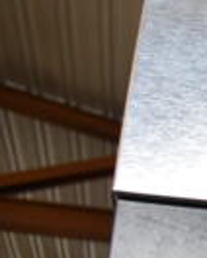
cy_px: 240
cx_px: 562
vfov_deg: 16.2
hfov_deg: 10.5
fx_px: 894
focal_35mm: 117
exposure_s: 1/125
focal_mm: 18
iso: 800
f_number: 3.5
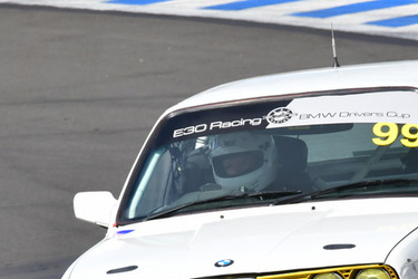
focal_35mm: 1345
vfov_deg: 1.0
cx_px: 247
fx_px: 15616
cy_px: 201
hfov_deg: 1.5
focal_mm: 420
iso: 640
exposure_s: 1/640
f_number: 13
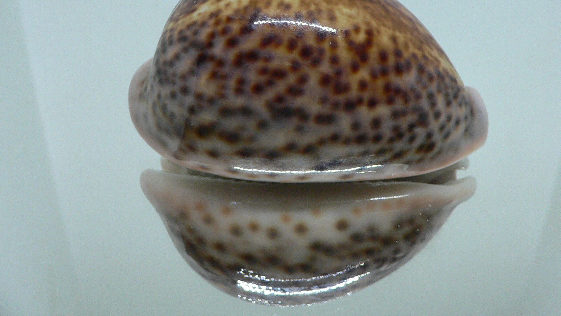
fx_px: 625
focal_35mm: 42
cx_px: 291
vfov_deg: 28.2
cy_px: 116
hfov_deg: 48.3
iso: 200
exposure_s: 1/60
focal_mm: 4.6
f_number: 2.8
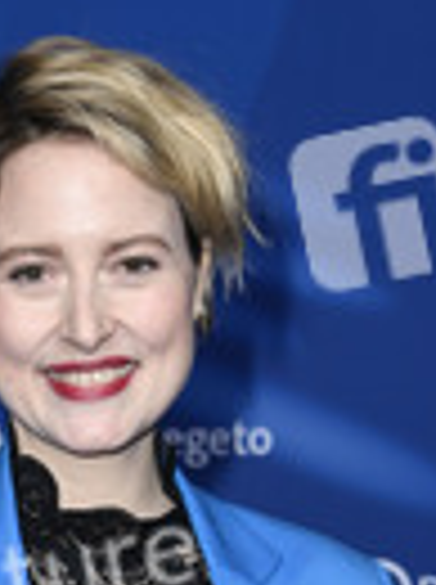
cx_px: 112
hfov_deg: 5.4
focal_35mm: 272
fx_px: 4583
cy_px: 860
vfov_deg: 7.2
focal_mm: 92
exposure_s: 1/250
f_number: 6.3
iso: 640
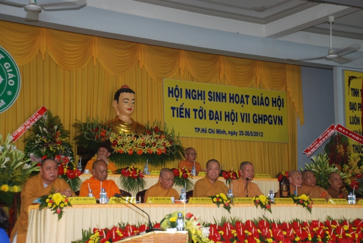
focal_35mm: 66
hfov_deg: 30.5
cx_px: 182
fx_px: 667
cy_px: 122
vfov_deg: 20.7
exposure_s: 1/45
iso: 400
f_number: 5.6
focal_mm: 44
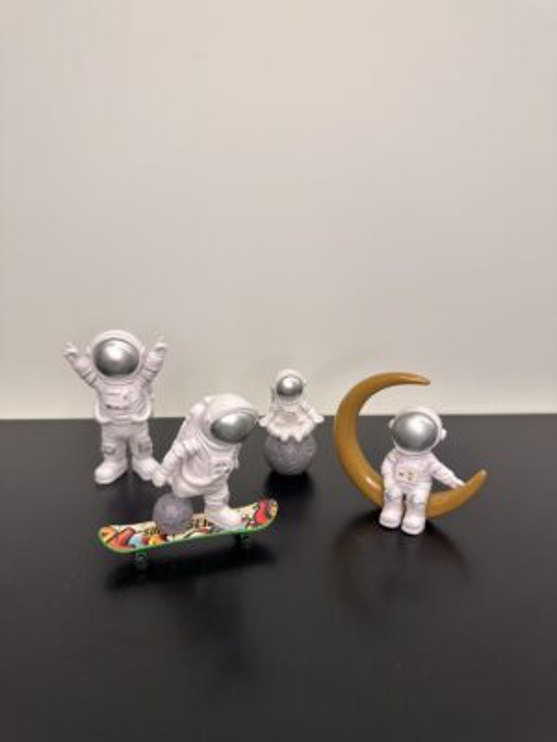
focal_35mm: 24
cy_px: 371
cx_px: 278
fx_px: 515
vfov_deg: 71.6
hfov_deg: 56.8
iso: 100
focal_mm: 6.86
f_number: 1.78
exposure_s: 1/100
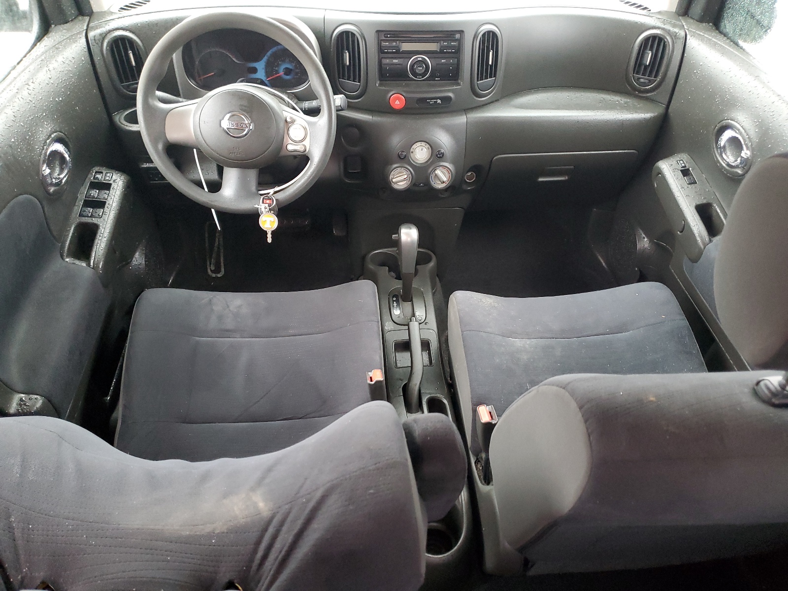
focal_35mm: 26
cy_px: 296
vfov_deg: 53.1
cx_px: 394
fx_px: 592
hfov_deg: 67.3
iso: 298
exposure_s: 1/60.2
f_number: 1.5
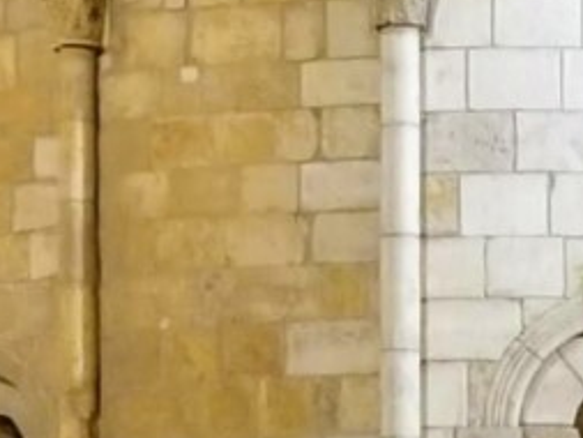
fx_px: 3437
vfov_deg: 7.3
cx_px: 250
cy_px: 225
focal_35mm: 204
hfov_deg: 9.7
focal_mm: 4.3
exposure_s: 1/10
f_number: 1.7
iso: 320
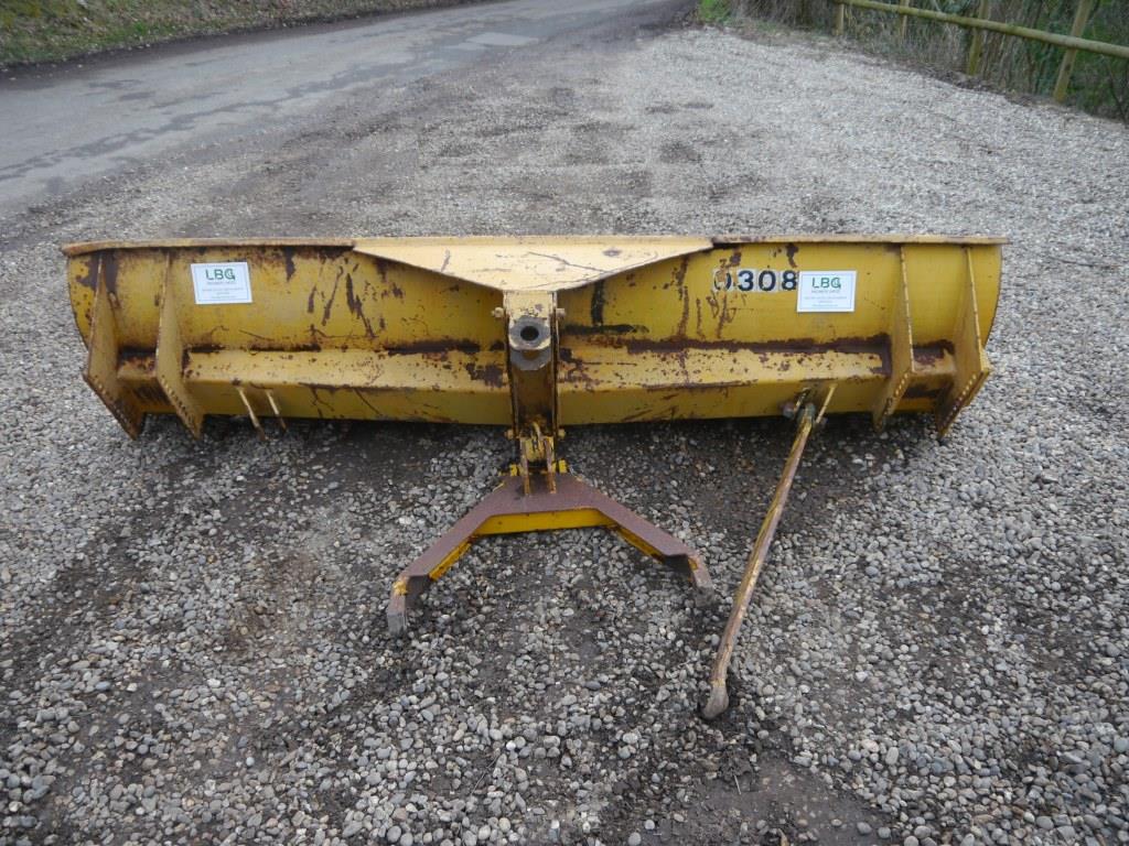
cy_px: 423
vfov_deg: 49.7
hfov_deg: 63.4
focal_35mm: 28
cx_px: 564
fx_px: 913
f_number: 3.5
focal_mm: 14
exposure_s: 1/100
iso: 160
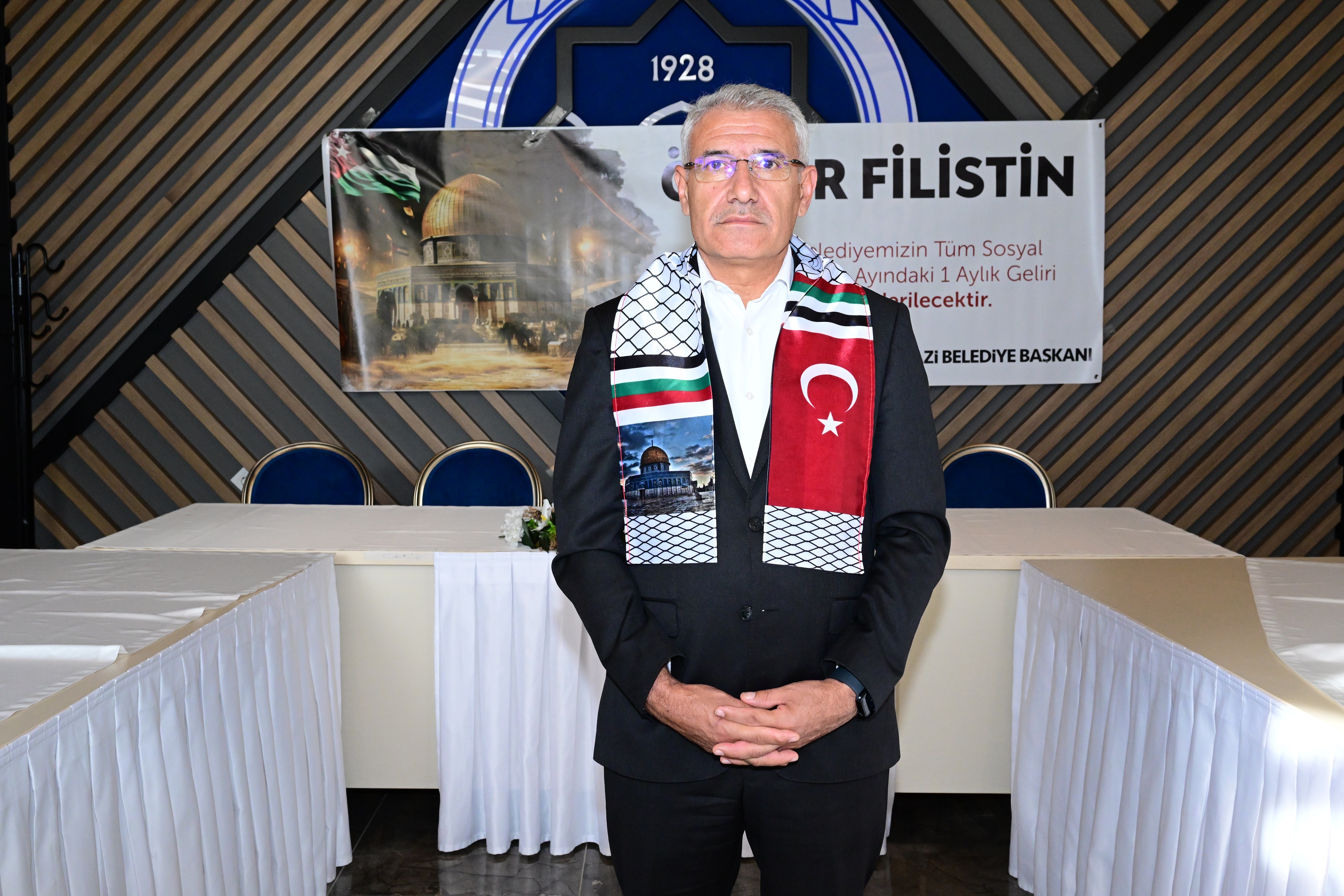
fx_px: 1381
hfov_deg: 51.9
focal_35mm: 37
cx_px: 672
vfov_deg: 35.9
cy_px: 448
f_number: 10
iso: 4000
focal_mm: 37
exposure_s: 1/125
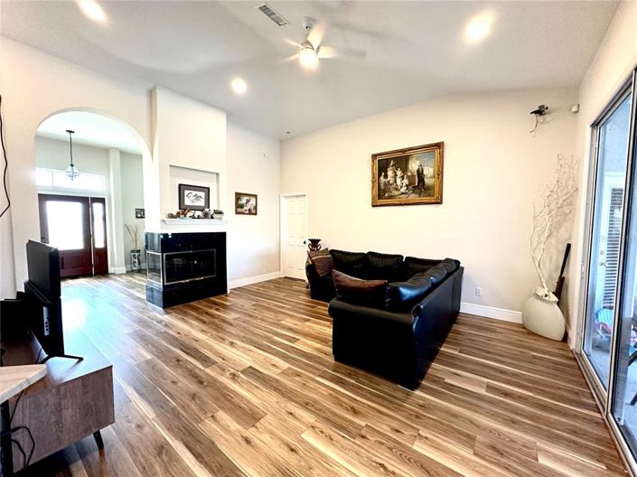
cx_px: 318
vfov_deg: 85.6
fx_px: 257
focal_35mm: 14
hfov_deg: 102.1
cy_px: 238
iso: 250
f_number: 2.2
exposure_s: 1/60
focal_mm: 2.22
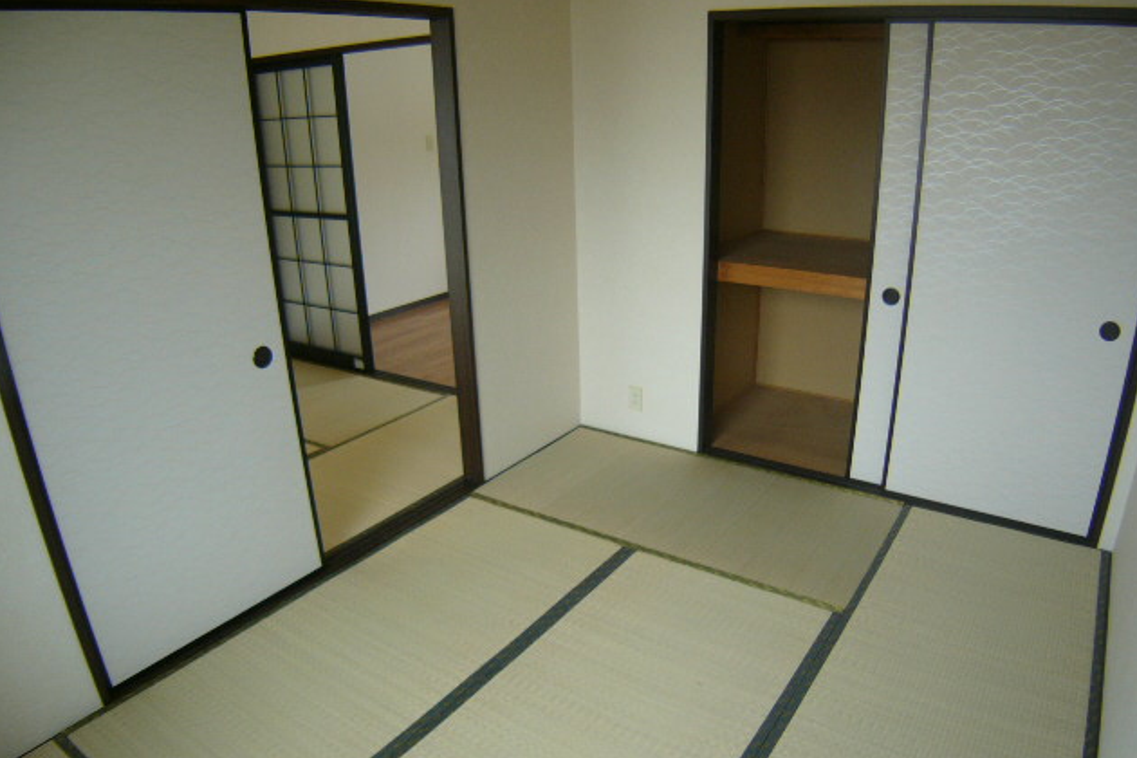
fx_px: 1168
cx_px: 570
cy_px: 428
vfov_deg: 35.9
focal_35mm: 37
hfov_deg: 51.9
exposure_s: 1/80
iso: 100
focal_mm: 5.8
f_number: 2.8
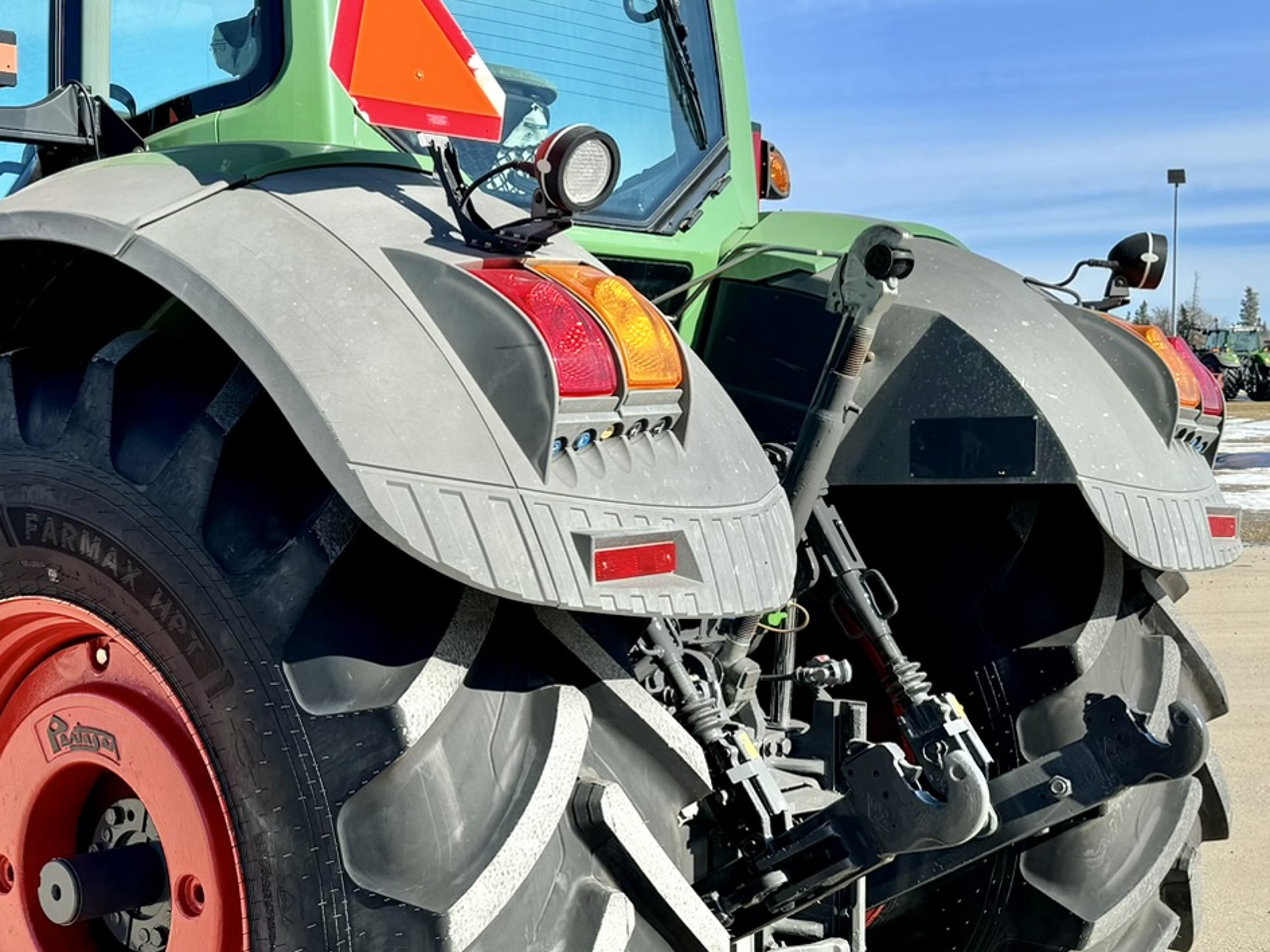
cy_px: 494
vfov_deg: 28.0
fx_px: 1908
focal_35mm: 52
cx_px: 241
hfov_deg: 35.5
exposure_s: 1/2041
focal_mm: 6.76
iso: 80
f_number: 1.78
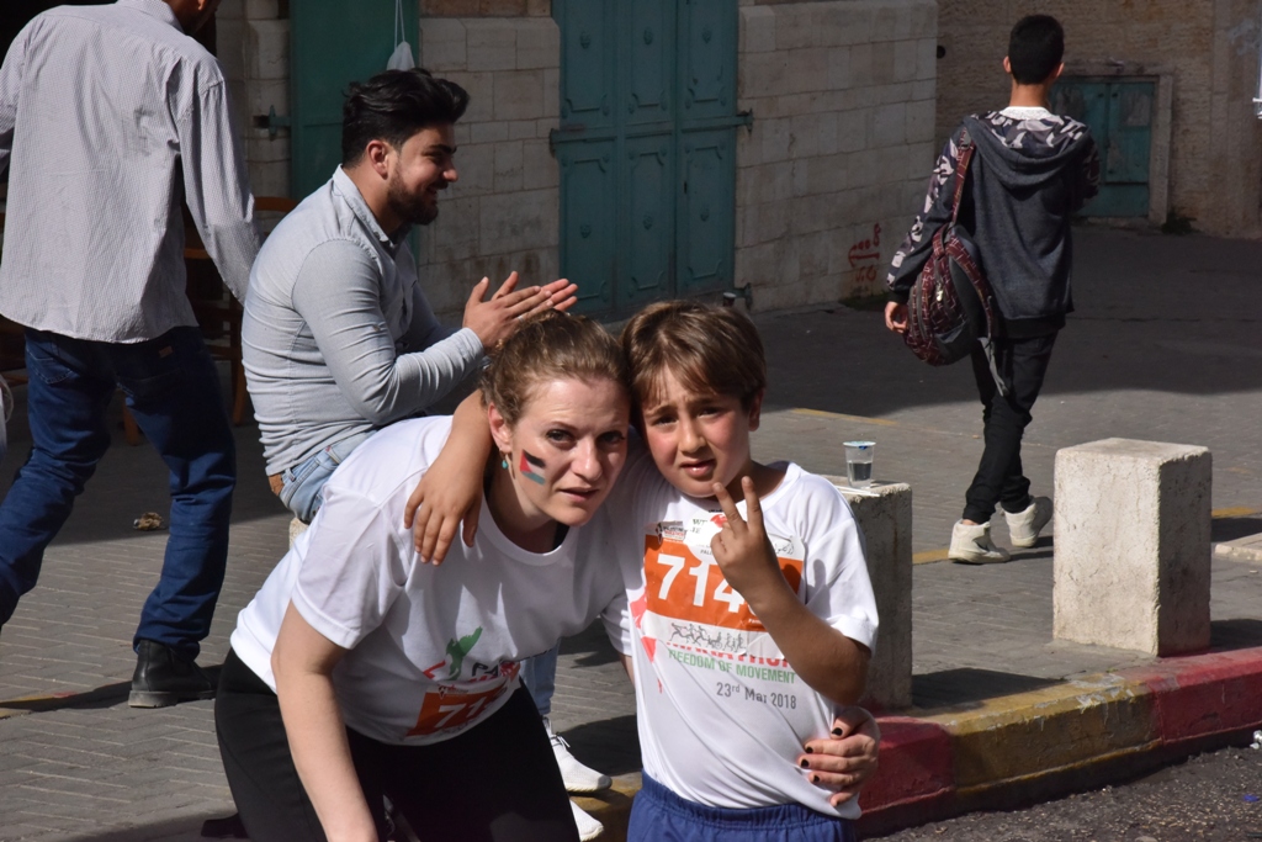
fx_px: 3436
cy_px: 421
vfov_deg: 14.0
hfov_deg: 20.8
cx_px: 631
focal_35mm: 98
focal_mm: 98
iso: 2500
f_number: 22
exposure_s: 1/2000
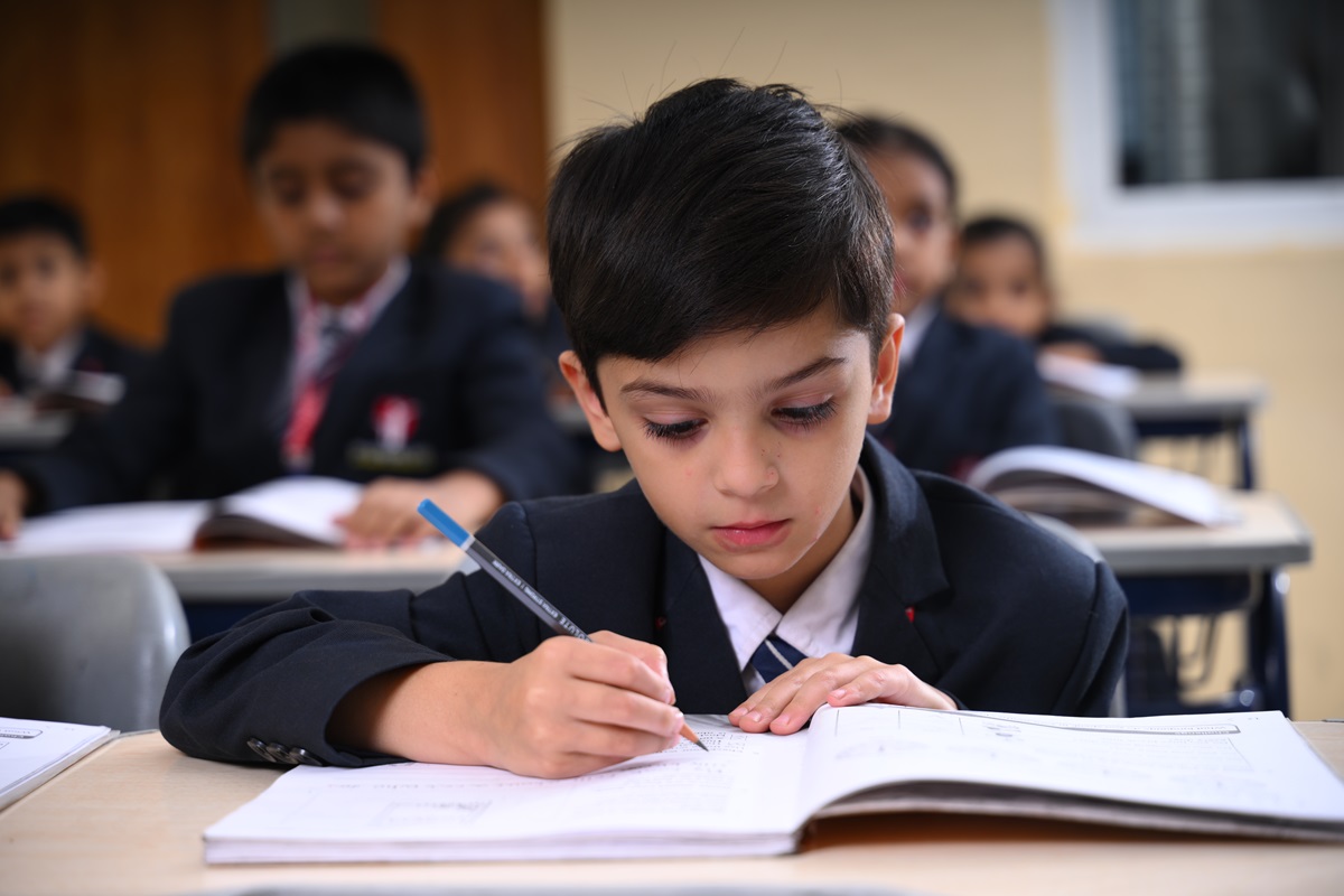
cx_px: 672
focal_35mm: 75
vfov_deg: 18.2
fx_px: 2800
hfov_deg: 27.0
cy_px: 448
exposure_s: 1/200
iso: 100
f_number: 3.5
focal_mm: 75
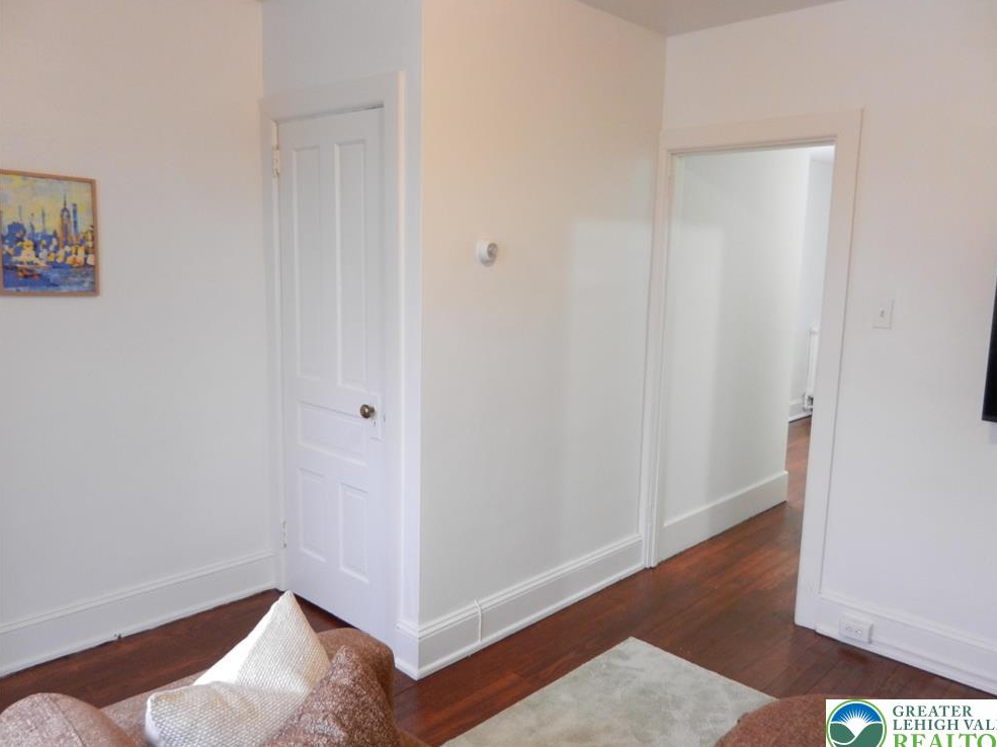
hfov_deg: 67.3
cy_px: 379
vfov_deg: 53.0
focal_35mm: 26
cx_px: 514
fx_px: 749
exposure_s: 1/25
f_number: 3.5
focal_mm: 4.5
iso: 400
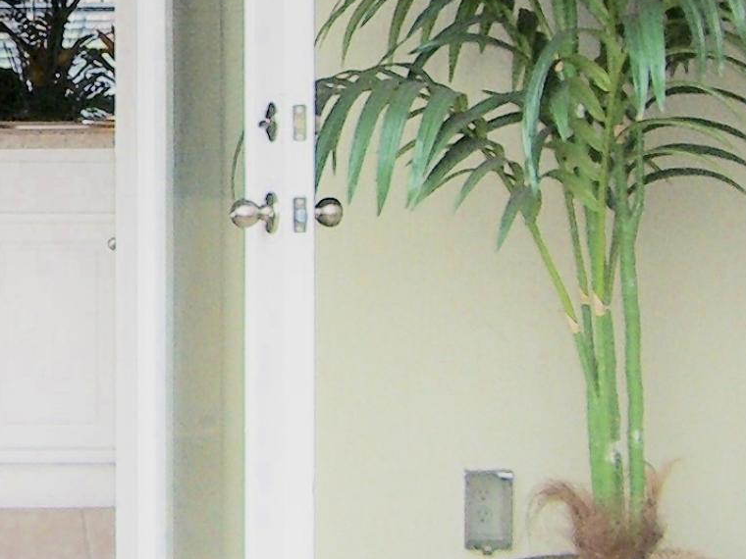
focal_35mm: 150
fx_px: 3233
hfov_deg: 12.9
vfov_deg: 9.8
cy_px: -24
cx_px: -115
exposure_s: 1/400
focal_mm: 6.2
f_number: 2.7
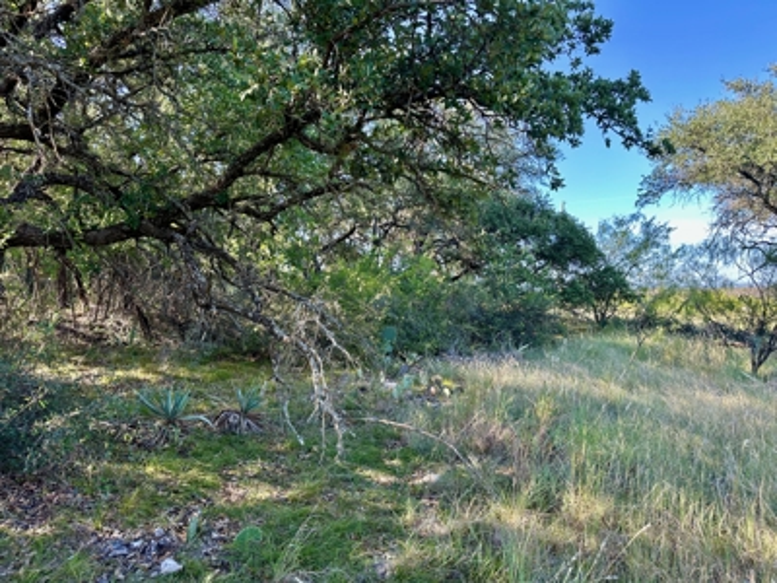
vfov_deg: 56.8
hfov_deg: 71.6
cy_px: 292
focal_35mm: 24
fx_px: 539
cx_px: 388
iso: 80
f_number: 1.78
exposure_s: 1/350
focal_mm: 6.86
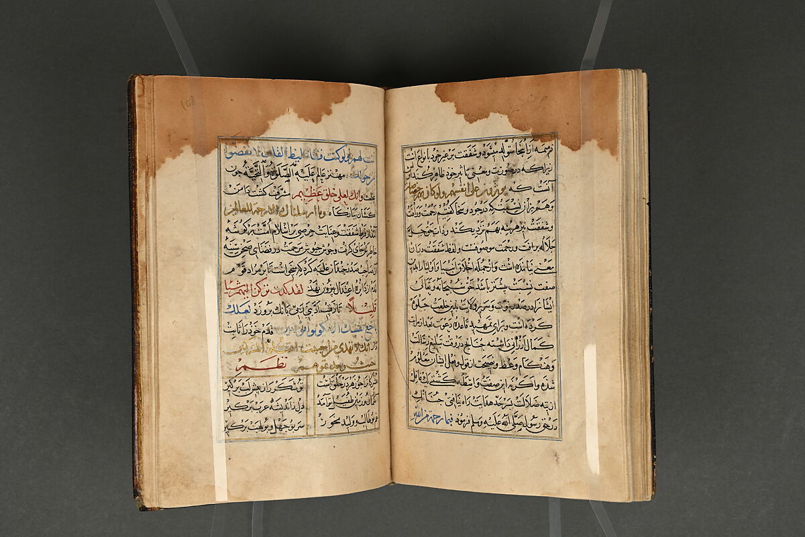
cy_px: 268
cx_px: 402
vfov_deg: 23.8
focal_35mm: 57
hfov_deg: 35.1
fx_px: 1274
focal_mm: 57
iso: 250
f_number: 13
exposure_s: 1/30
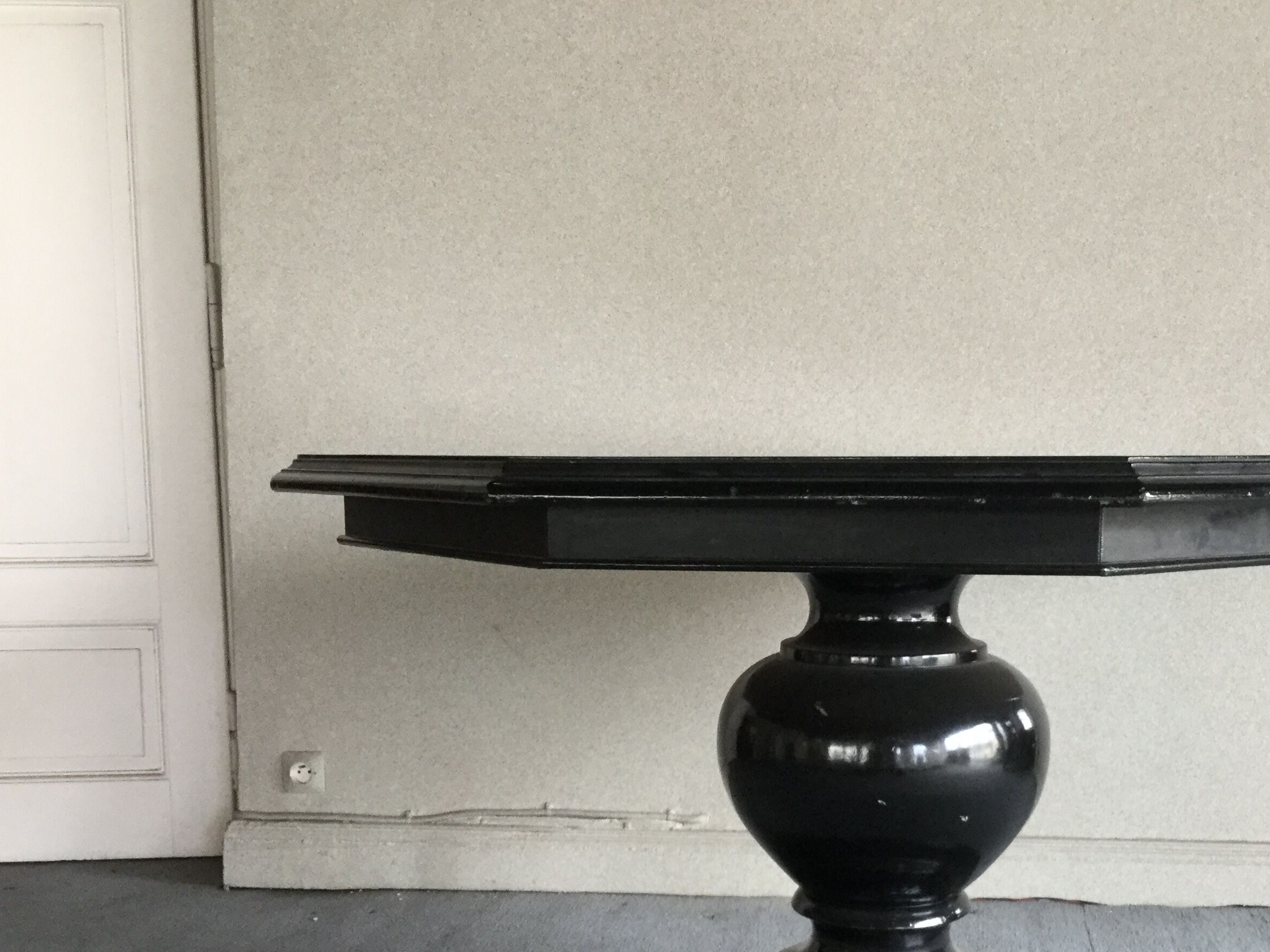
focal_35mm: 43
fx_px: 1578
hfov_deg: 43.4
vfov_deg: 33.2
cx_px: 809
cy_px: 650
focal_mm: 3.3
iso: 125
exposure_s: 1/33
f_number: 2.4
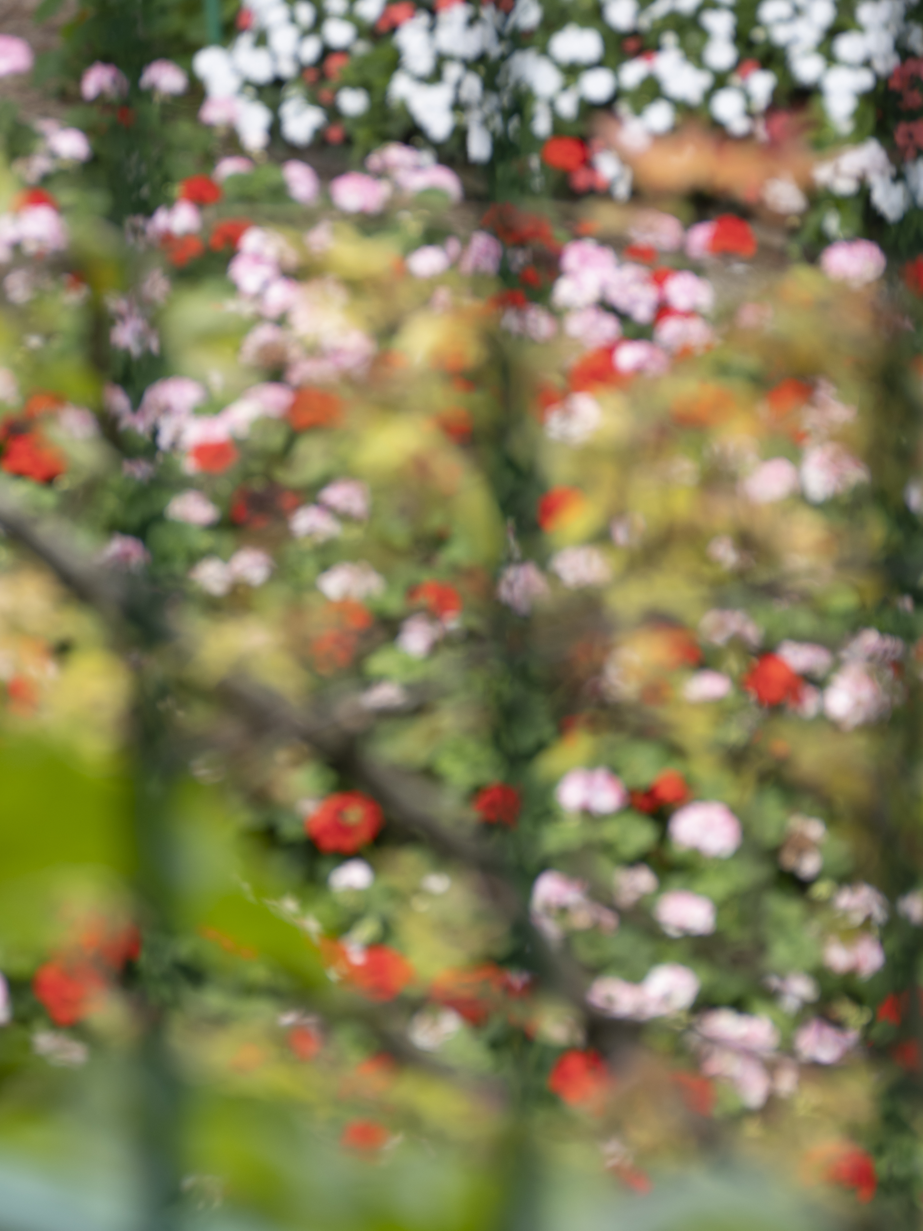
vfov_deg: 9.2
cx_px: 462
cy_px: 616
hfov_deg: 6.9
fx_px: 7679
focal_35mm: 216
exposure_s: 1/100
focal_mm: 73
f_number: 4
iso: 125
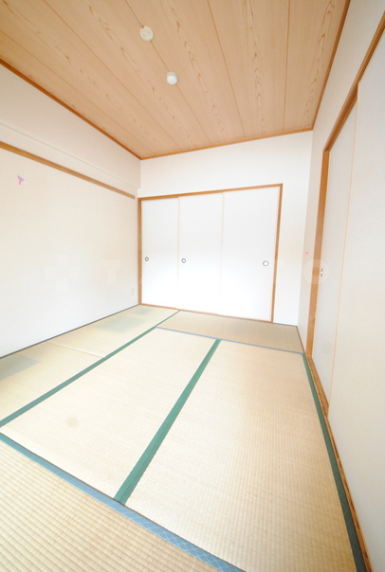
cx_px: 187
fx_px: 291
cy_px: 273
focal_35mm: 18
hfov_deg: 66.9
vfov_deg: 89.0
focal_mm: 11.5
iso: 1600
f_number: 4.8
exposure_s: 1/20
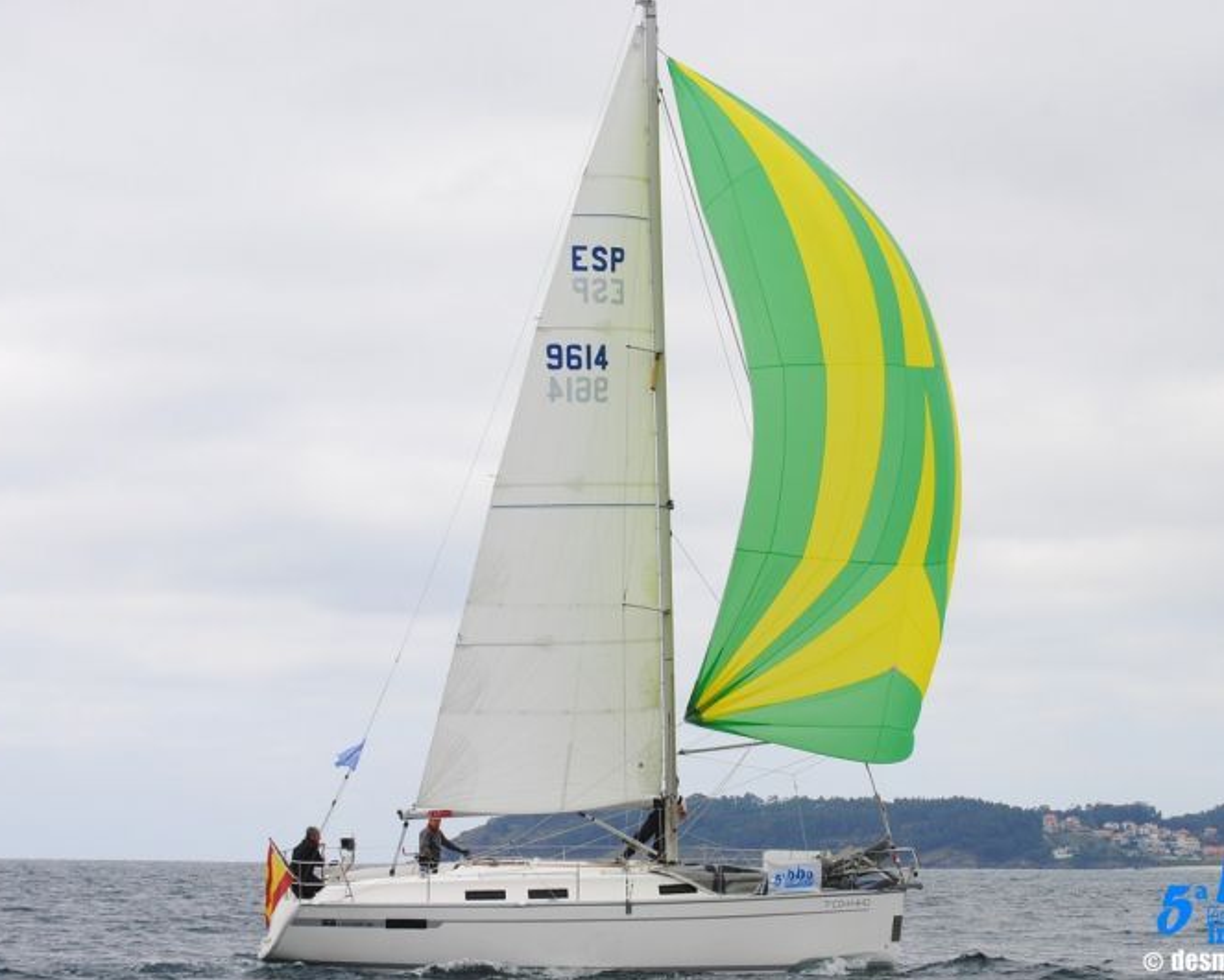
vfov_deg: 16.4
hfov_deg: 20.5
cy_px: 494
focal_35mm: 94
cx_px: 626
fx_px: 3391
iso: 100
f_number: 8
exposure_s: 1/250
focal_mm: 55
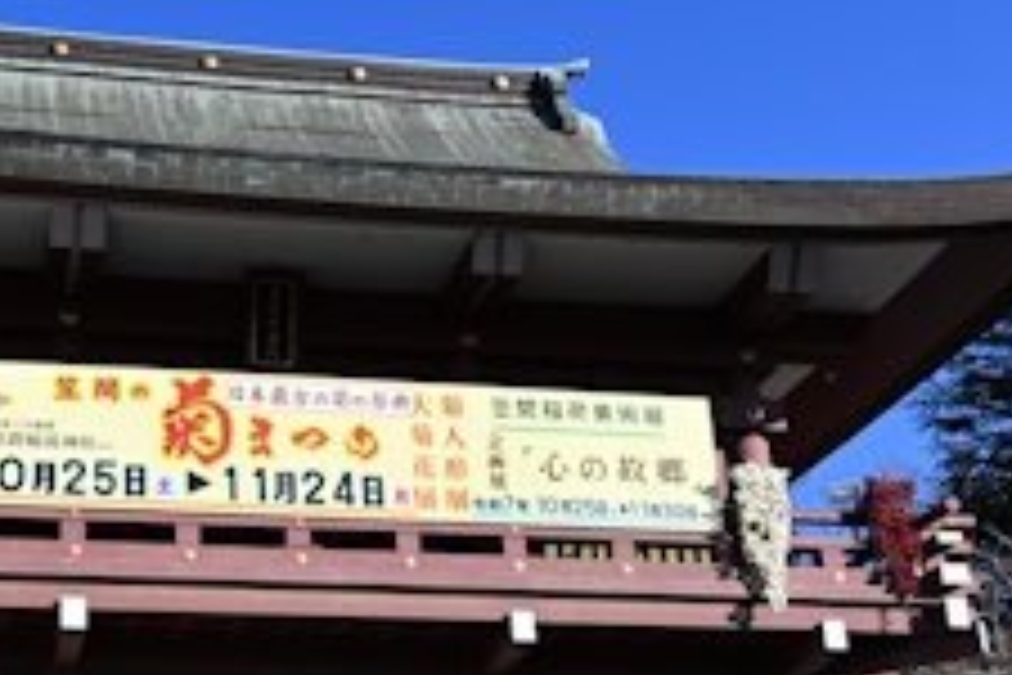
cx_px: 243
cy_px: 601
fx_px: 1687
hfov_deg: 32.7
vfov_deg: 22.1
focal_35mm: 60
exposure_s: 1/250
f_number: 8
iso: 100
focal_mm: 18
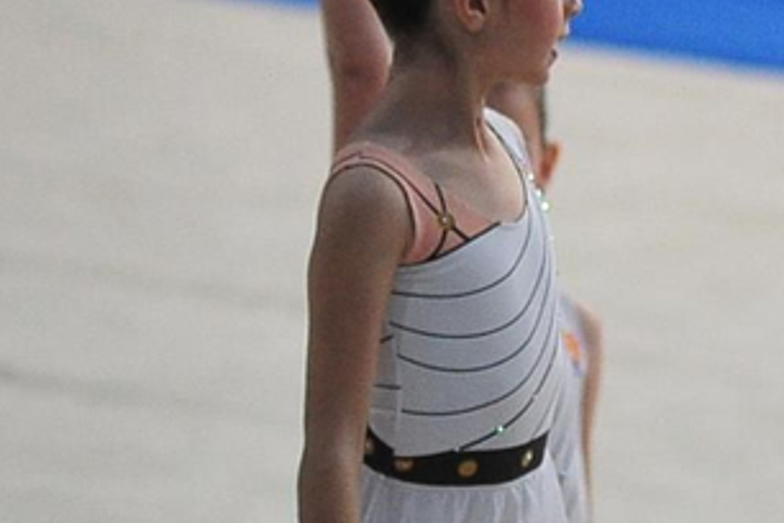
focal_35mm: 1568
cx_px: 863
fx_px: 34145
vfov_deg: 0.9
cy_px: 278
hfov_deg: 1.3
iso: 3200
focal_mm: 300
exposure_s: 1/2500
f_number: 2.8
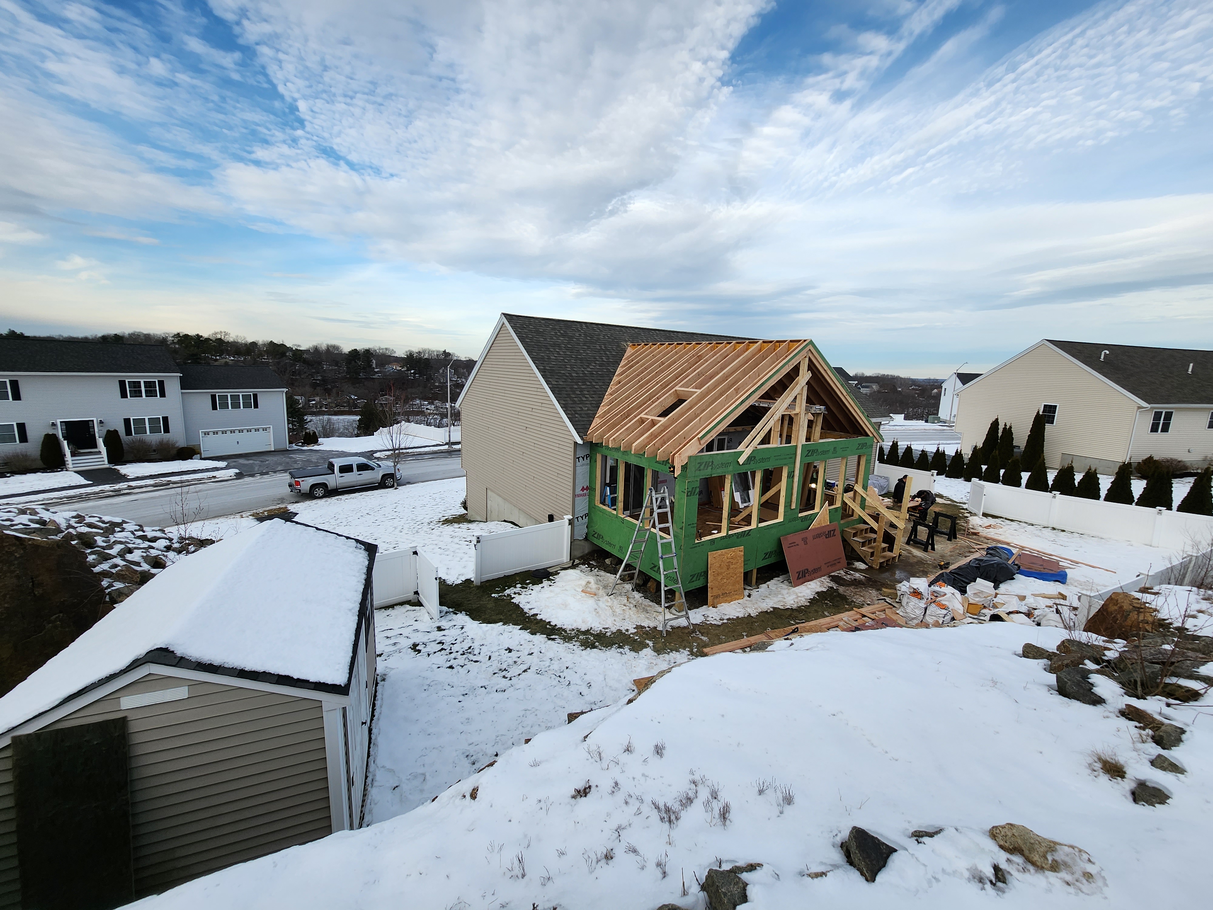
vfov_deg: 89.9
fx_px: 456
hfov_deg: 106.2
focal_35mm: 13
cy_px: 455
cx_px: 606
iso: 32
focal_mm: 1.74
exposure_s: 1/512
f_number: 2.2
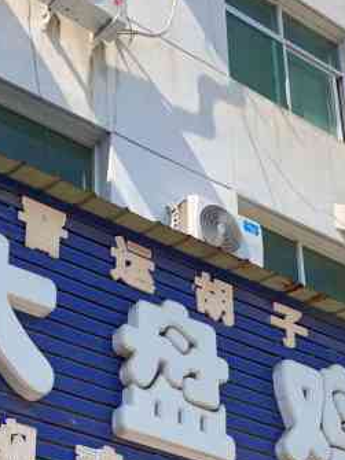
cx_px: 158
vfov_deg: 24.4
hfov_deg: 18.9
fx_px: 1037
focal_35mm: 78
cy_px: 404
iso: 20
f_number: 1.8
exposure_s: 1/676
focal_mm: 4
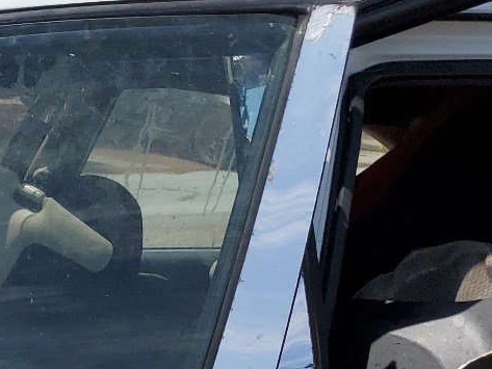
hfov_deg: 20.2
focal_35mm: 88
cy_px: 621
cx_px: -161
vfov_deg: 15.0
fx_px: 1251
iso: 50
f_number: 1.5
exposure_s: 1/5000
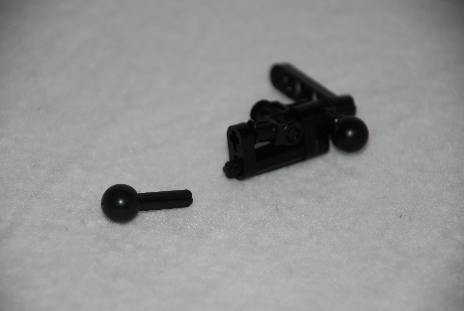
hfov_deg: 10.1
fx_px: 2613
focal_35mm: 202
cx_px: 232
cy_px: 156
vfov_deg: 6.8
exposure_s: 1/60
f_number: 5.6
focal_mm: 135
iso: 100
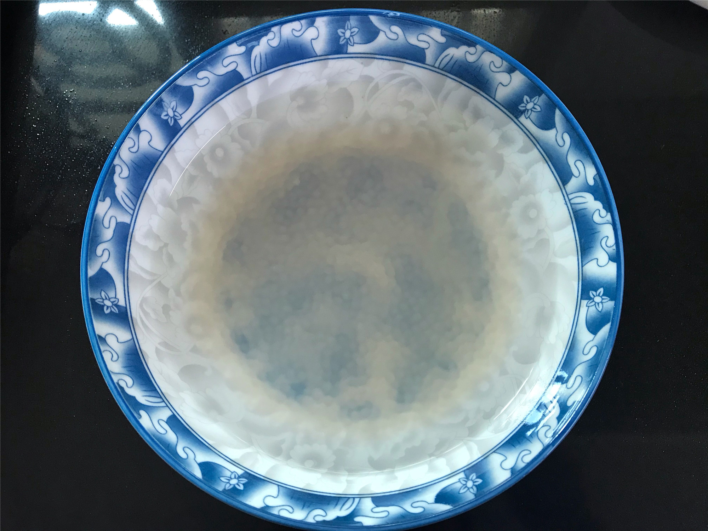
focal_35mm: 28
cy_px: 266
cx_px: 354
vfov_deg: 49.7
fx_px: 573
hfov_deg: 63.4
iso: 40
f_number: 1.8
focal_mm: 3.99
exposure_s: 1/20
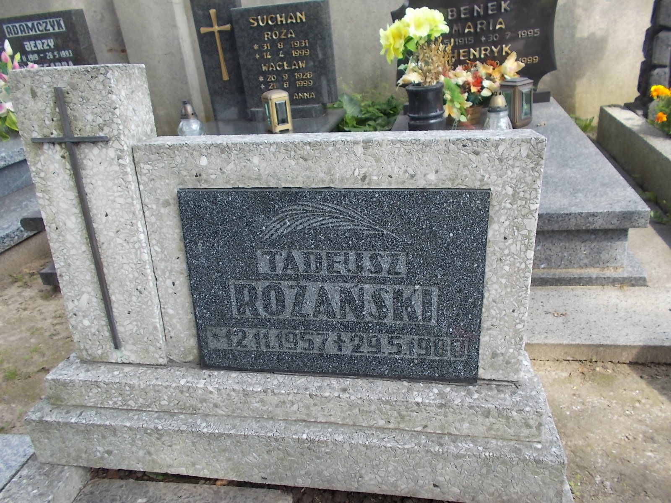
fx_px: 504
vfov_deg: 53.1
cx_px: 336
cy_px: 252
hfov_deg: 67.3
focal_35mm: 26
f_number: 3.2
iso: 80
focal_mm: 4.6
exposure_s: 1/250
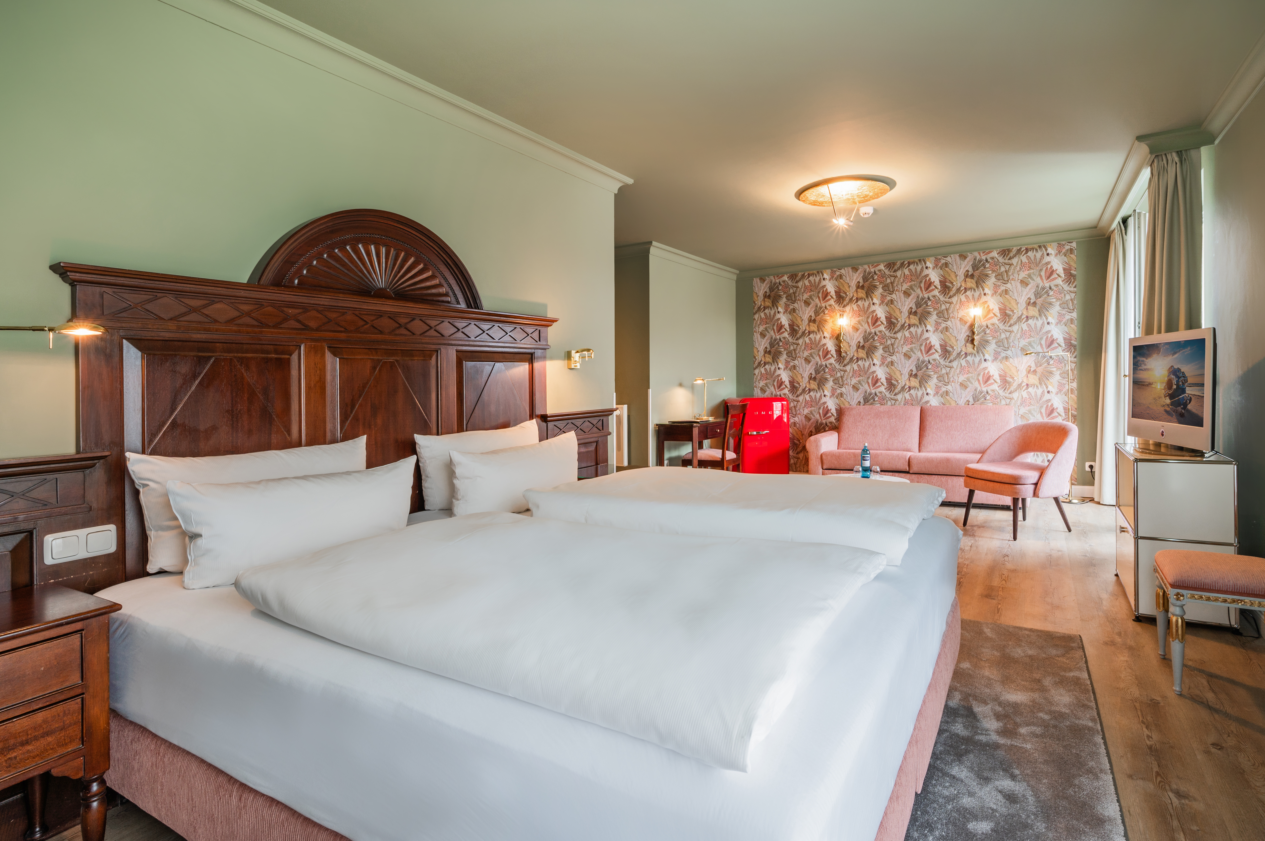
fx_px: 562
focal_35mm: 16
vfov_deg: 73.7
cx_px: 632
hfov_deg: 96.8
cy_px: 420
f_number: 11
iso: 100
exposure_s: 1/2.5
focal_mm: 16
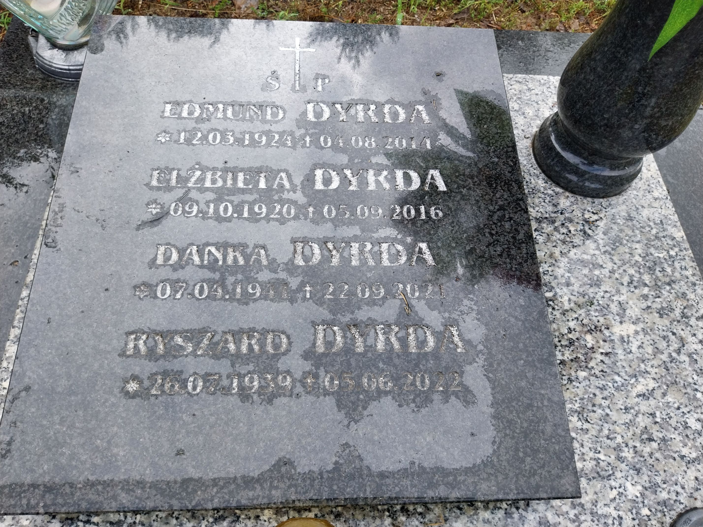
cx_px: 352
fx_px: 528
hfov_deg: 67.3
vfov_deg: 53.1
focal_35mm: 26
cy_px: 264
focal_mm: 4
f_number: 1.8
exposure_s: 1/242
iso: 25
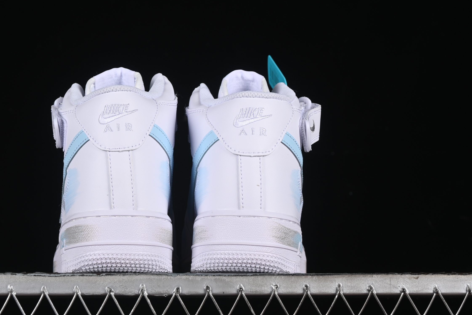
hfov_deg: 21.9
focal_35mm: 93
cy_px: 153
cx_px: 182
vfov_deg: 14.7
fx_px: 1219
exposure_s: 1/125
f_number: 8
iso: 160
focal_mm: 50
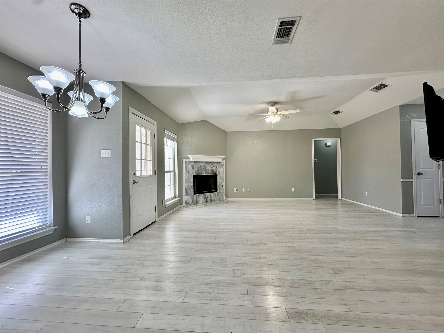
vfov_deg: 85.7
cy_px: 166
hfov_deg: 102.1
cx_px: 222
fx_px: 180
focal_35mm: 14
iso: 80
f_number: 2.2
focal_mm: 2.22
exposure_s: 1/120
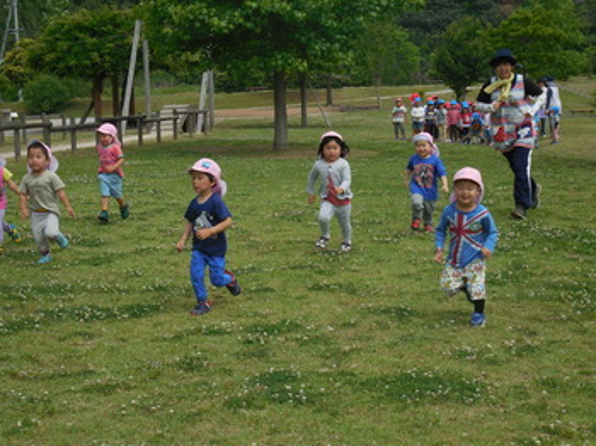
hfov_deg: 27.8
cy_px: 223
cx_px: 298
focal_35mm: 70
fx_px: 1204
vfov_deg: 21.0
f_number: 4.7
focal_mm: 12.6
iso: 125
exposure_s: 1/1000
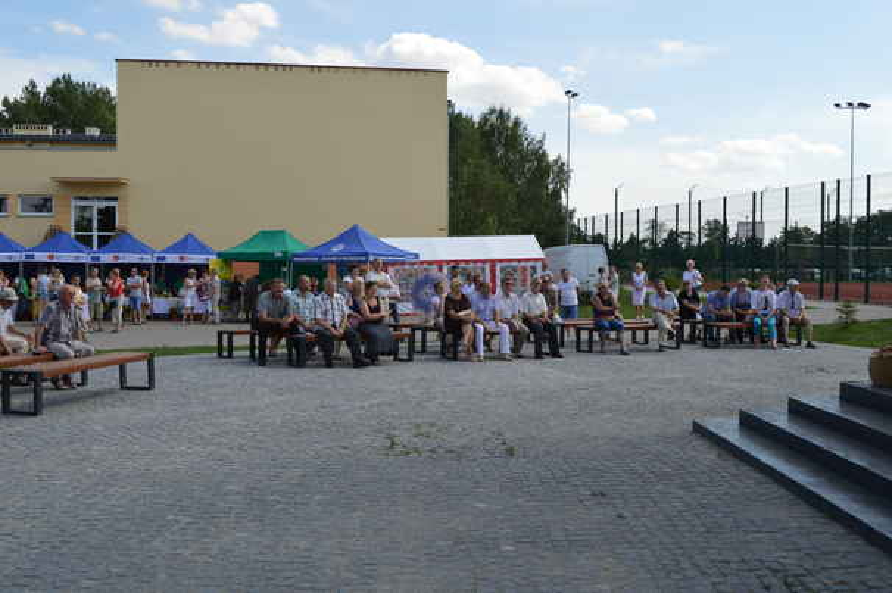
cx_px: 446
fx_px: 891
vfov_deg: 36.8
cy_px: 296
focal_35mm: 36
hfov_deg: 53.2
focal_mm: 24
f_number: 7.1
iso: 100
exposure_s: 1/200
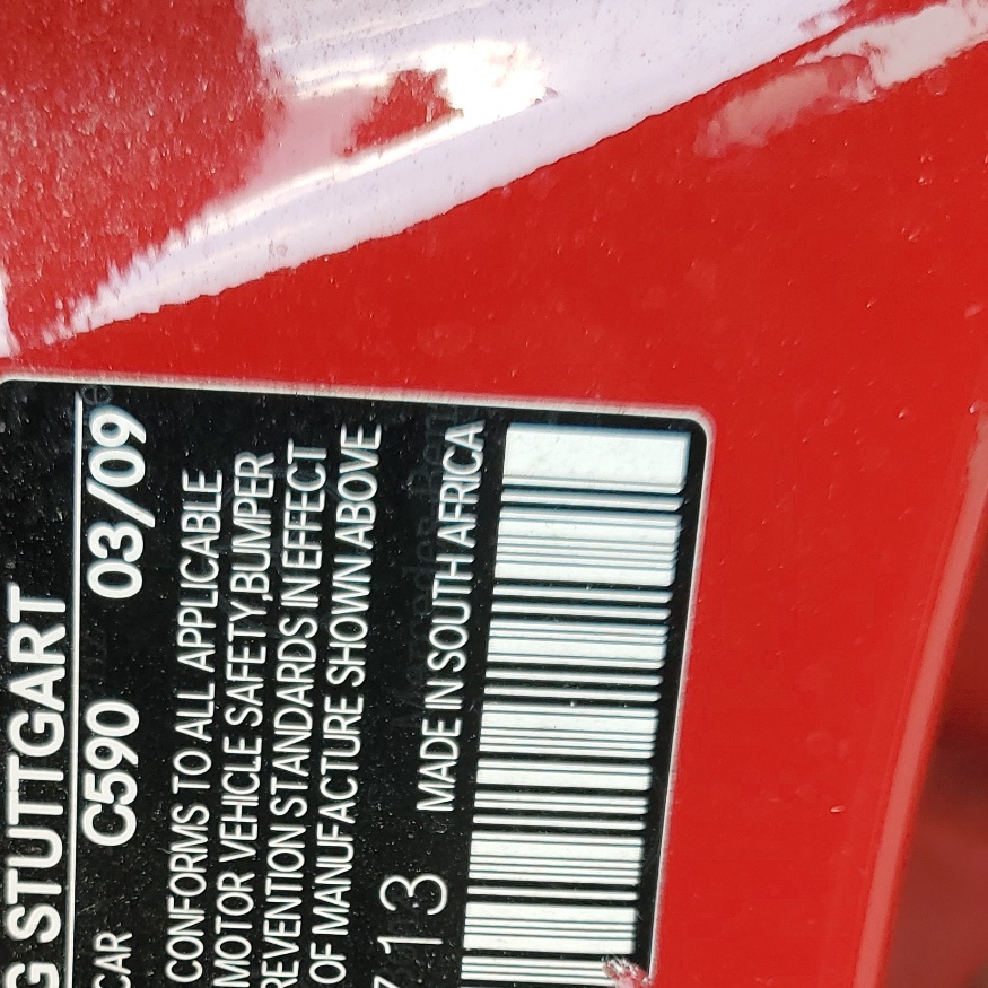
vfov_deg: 28.3
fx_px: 1808
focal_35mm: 56
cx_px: 315
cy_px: 1033
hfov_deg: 30.3
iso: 50
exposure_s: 1/455
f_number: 1.5
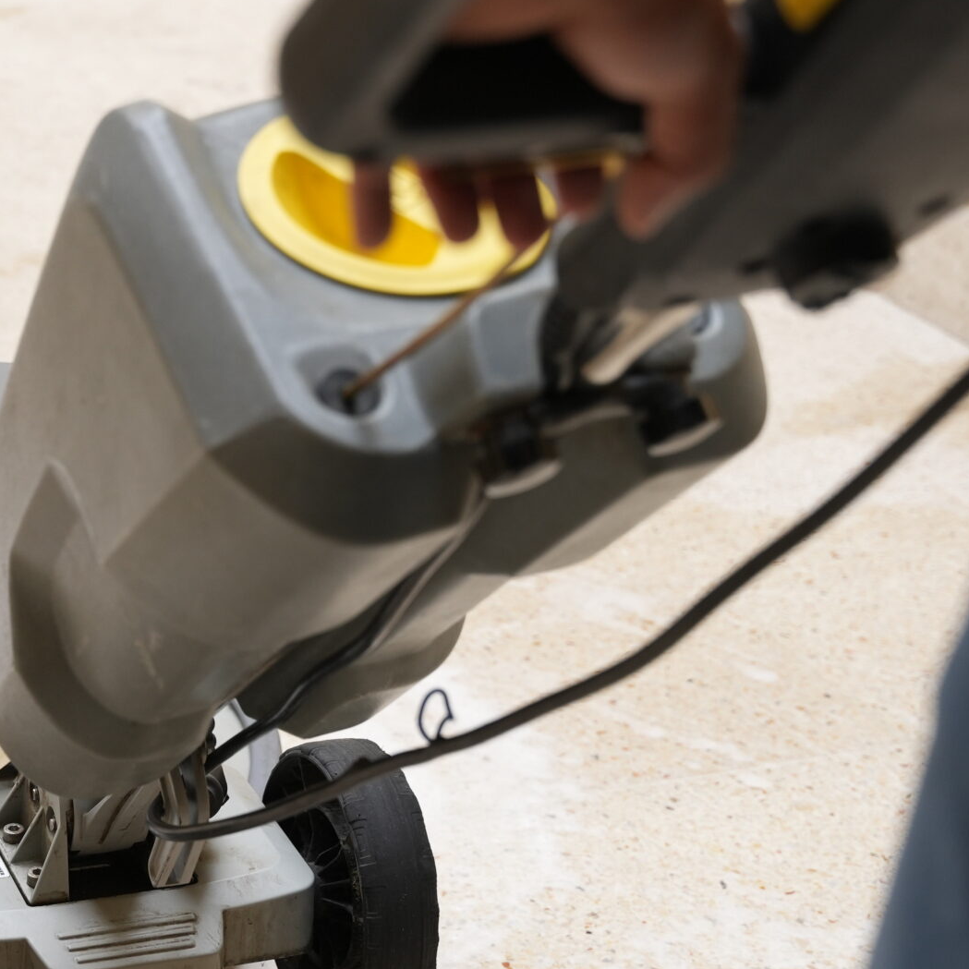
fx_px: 2655
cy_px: 554
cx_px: 72
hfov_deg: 20.2
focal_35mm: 84
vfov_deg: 20.7
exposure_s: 1/400
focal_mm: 40.4
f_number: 3.5
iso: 400
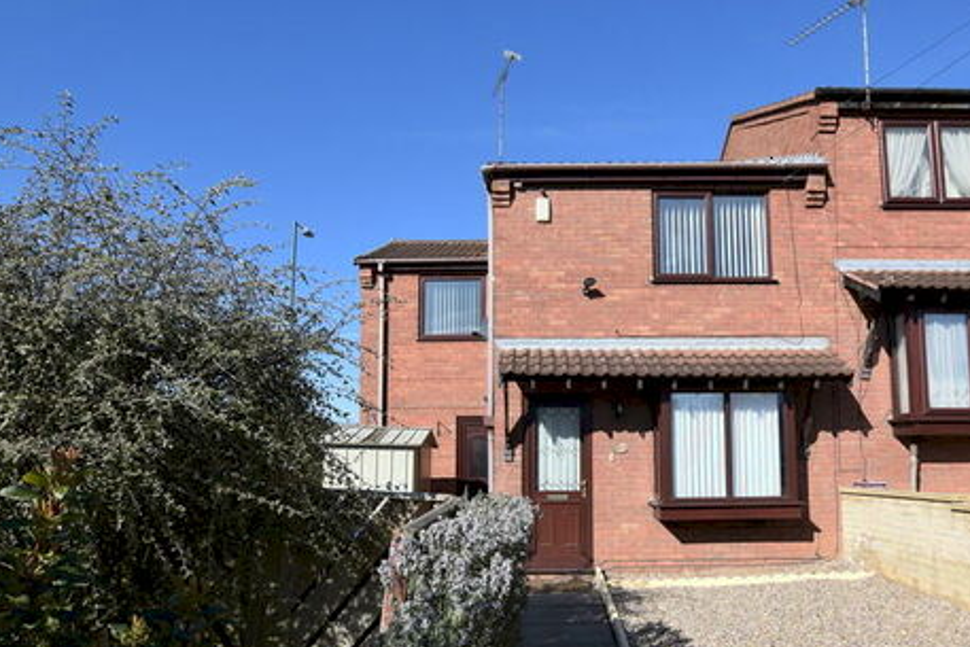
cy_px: 410
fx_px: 620
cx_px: 539
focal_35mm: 23
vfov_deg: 54.4
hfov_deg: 75.8
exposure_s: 1/400
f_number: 9
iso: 200
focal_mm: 10
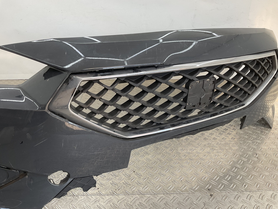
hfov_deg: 61.7
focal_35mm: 29
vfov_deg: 48.2
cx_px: 139
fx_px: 233
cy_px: 104
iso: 20
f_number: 1.8
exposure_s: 1/120
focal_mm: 3
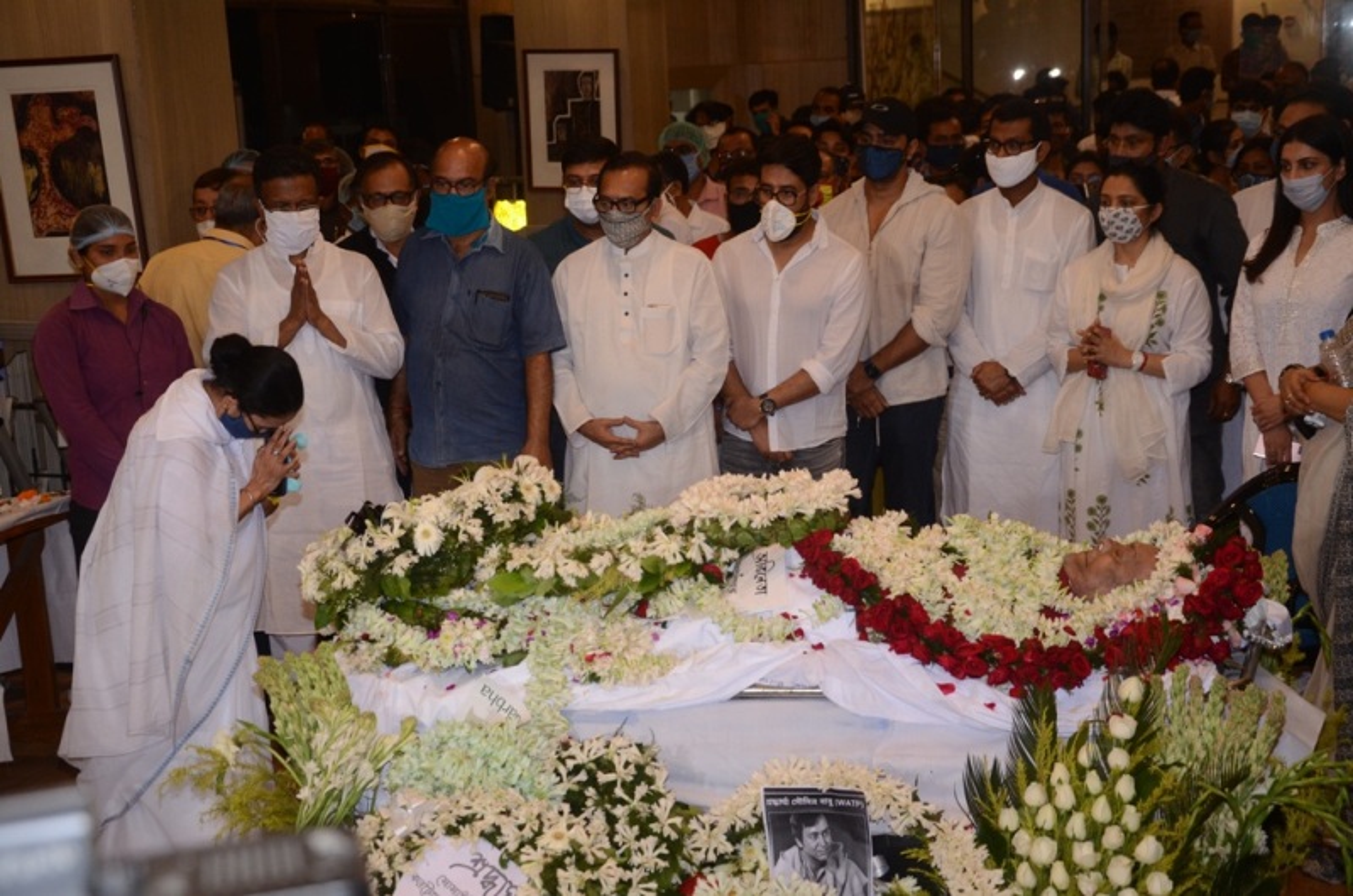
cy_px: 448
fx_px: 2250
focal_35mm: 60
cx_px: 676
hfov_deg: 33.5
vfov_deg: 22.5
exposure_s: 1/125
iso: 800
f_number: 5.6
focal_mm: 40
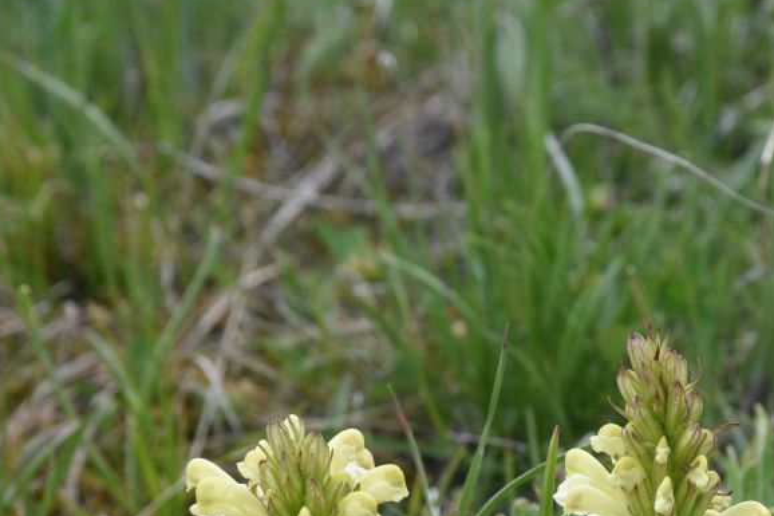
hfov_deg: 16.1
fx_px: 2708
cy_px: 545
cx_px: 645
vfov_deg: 10.8
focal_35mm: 126
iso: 500
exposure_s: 1/500
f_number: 9
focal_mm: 56
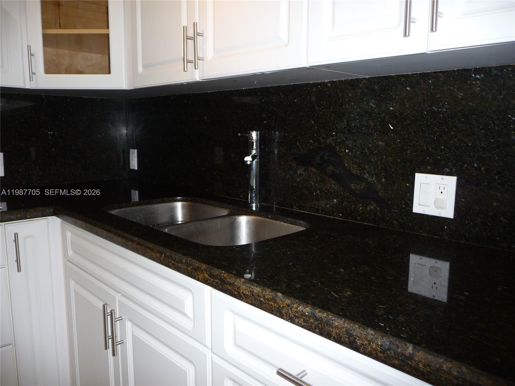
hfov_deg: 63.4
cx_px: 258
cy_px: 193
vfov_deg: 49.7
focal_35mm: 28
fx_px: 417
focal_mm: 4.7
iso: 100
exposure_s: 1/30
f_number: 3.3
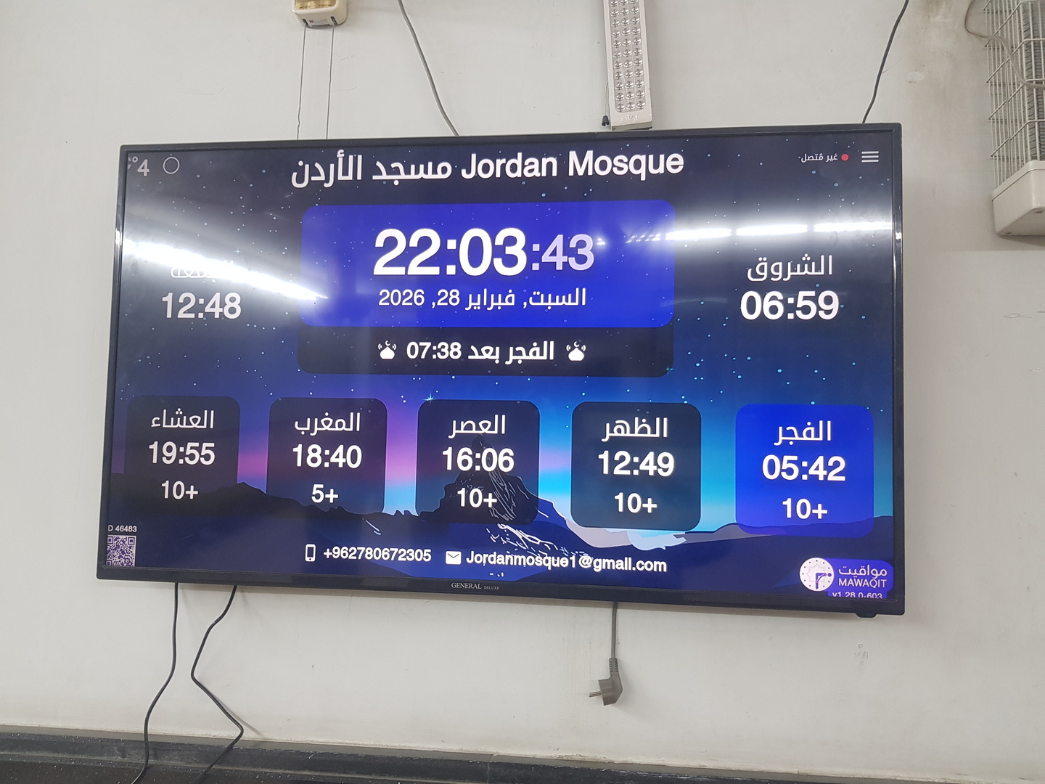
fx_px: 785
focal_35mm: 26
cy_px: 392
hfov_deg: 67.3
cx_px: 522
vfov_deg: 53.1
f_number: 1.7
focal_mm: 4.2
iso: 100
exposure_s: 1/50
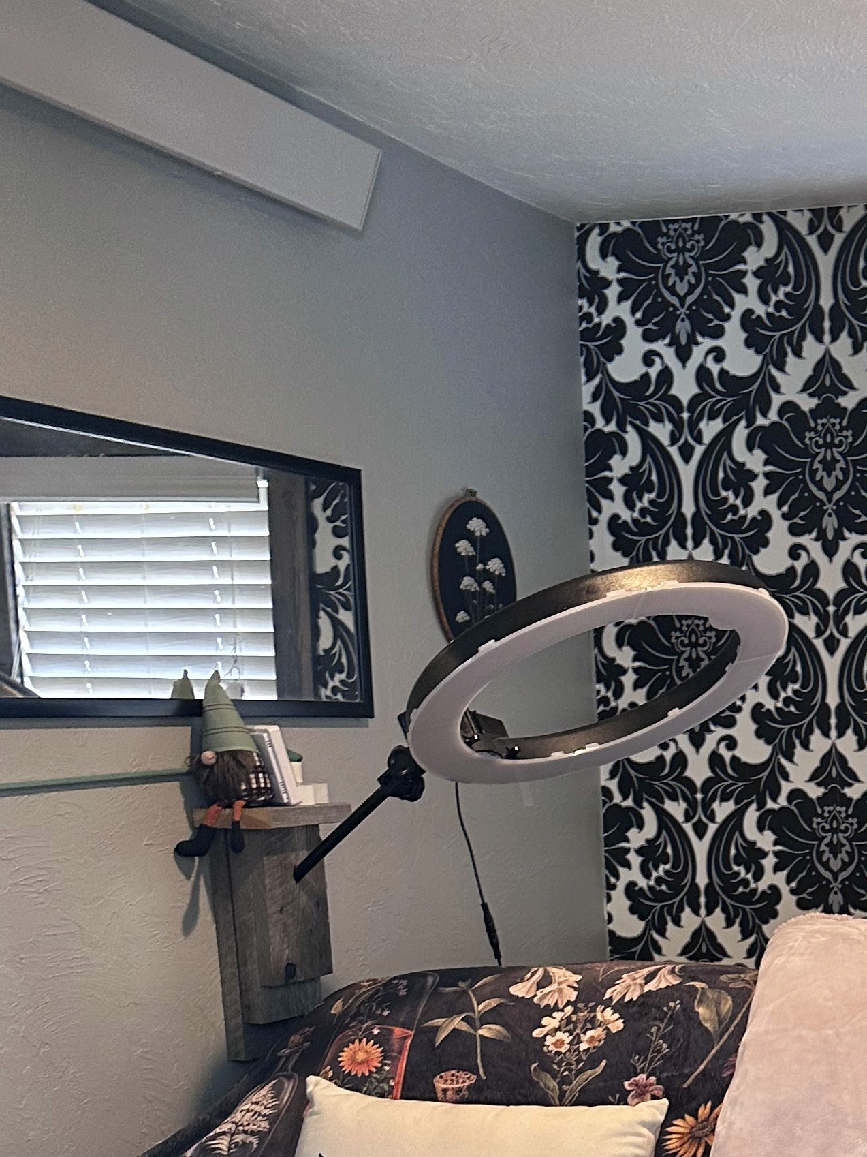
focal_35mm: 57
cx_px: 897
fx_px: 1904
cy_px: 1155
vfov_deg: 31.3
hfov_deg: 24.3
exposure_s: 1/60
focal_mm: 6.86
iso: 250
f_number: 1.78
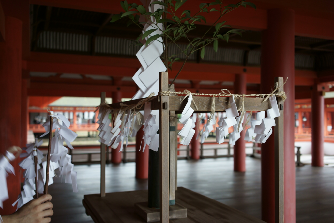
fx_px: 325
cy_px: 112
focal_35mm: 35
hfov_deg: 54.4
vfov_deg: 37.9
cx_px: 167
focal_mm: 35
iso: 125
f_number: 4
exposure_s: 1/60
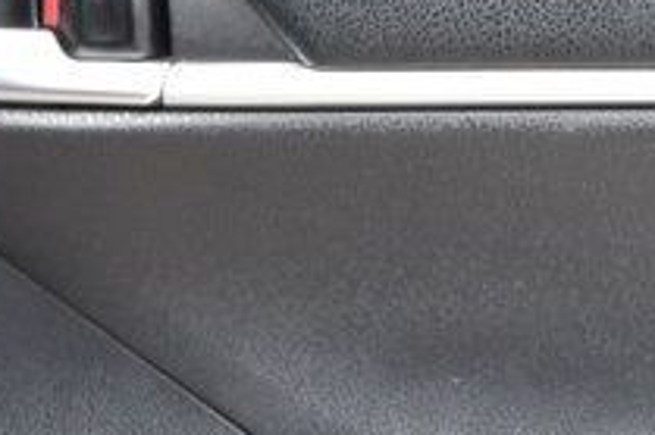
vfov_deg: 8.7
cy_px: 573
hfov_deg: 13.3
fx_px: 2808
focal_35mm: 154
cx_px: 257
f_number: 7.1
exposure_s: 1/30
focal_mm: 21
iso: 400
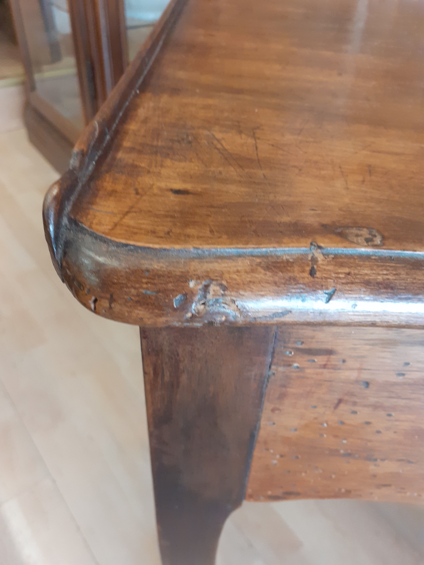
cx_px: 212
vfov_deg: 65.3
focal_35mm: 27
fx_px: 441
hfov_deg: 51.4
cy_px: 282
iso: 200
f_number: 1.9
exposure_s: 1/33
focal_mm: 3.6
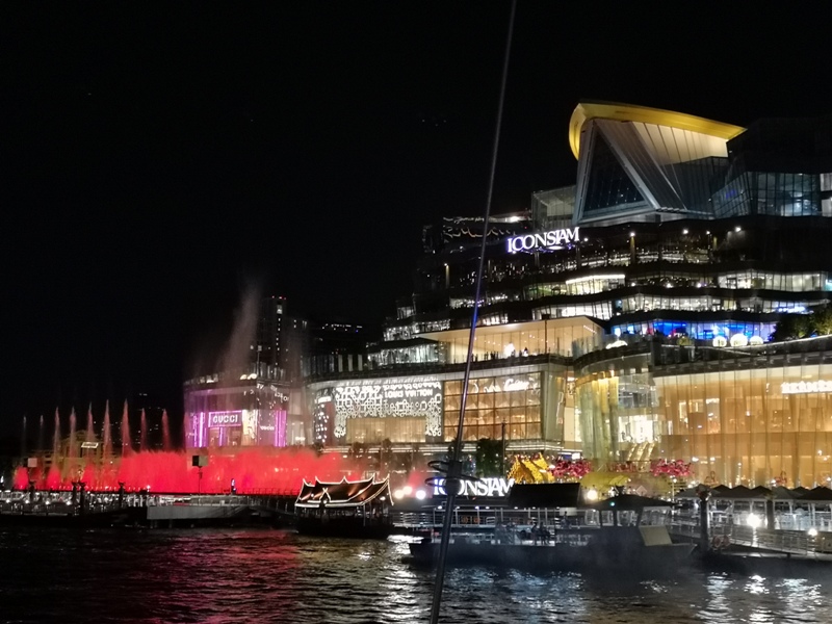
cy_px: 312
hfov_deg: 42.1
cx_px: 416
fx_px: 1082
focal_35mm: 45
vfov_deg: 32.2
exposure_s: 1/33.3
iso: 400
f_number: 1.8
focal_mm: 3.95
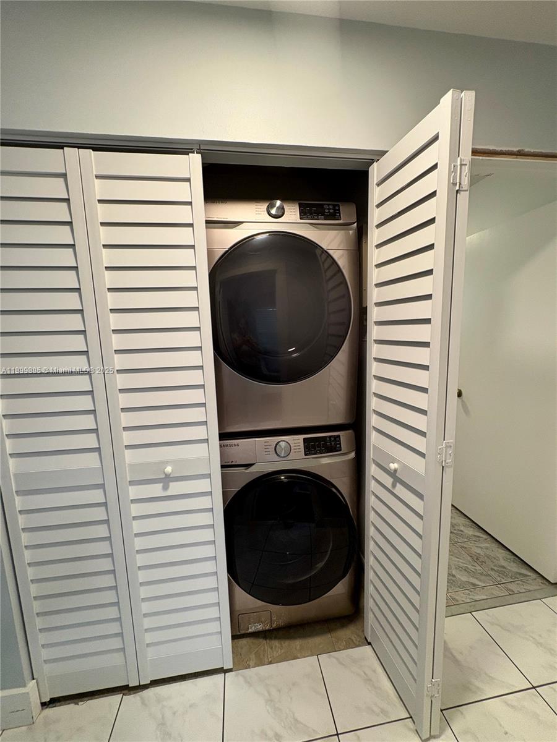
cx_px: 278
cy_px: 371
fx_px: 300
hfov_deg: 85.7
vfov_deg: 102.1
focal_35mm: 14
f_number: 2.2
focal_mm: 2.22
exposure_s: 1/60
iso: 250
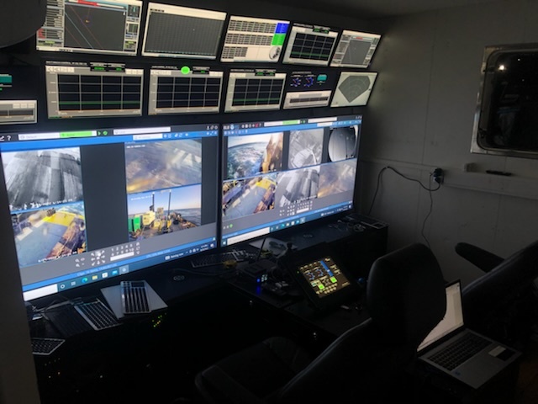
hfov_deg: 63.4
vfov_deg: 49.7
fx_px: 435
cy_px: 202
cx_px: 269
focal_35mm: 28
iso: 250
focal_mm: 4
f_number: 1.8
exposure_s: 1/60
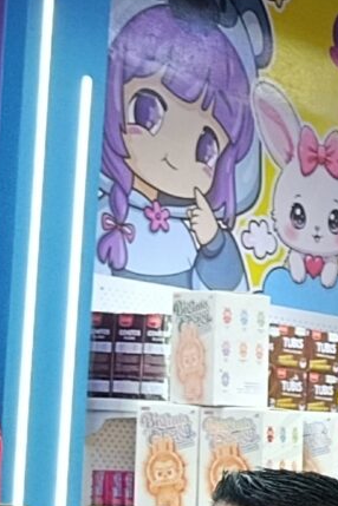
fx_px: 2014
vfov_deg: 14.1
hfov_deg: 8.1
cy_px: 541
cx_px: 1049
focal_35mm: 143
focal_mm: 6.11
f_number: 1.65
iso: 441
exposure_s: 1/100
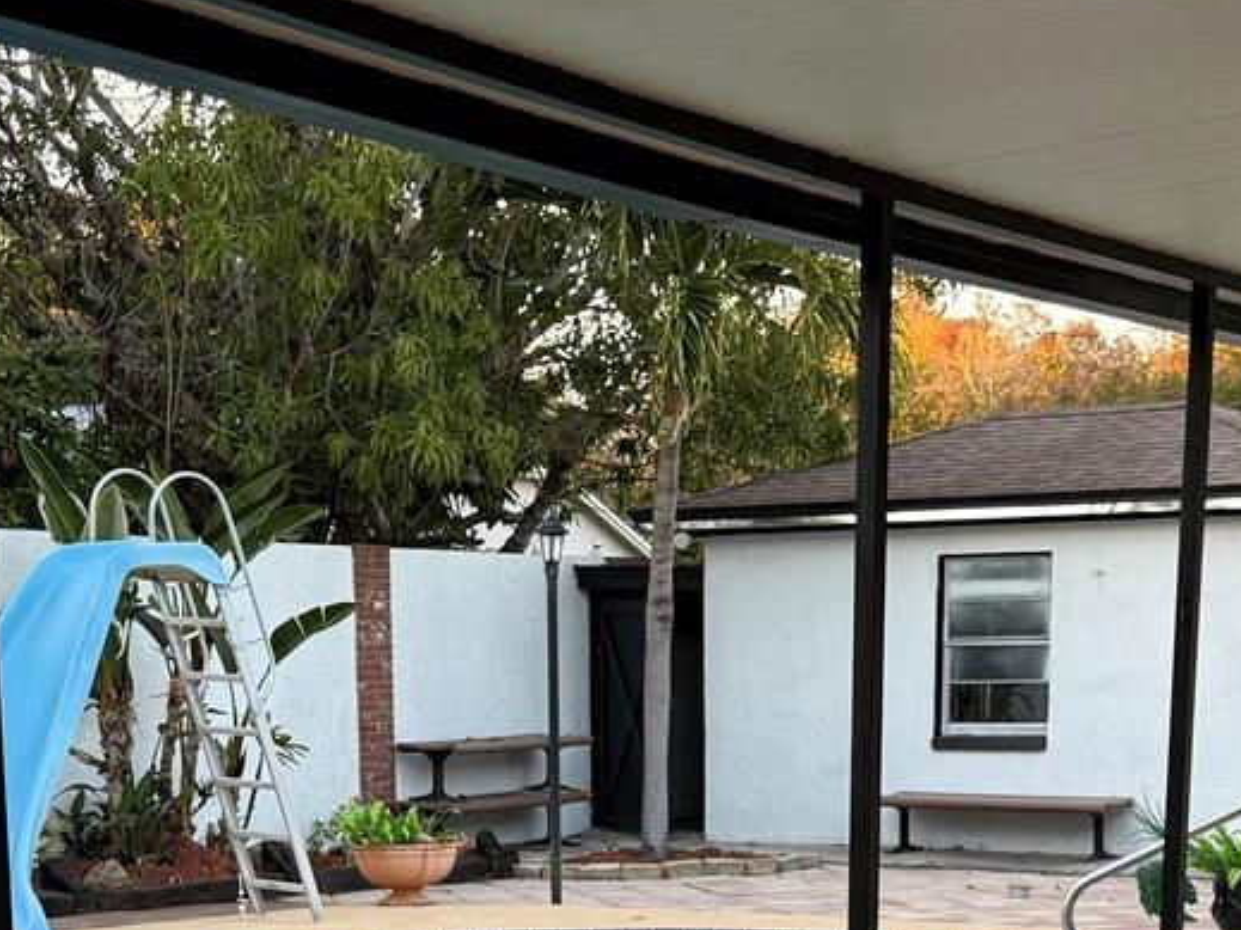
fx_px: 2652
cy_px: 1138
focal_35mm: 74
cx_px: 658
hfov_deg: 26.3
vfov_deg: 18.7
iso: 64
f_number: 1.78
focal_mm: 6.76
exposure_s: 1/121
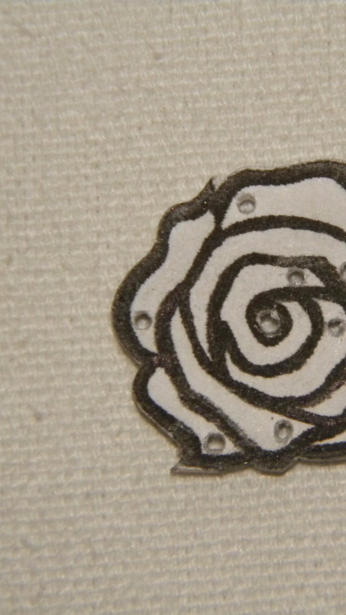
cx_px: 309
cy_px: 307
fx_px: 1974
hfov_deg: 10.0
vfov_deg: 17.7
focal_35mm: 121
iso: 400
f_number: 9
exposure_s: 1/30
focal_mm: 15.1
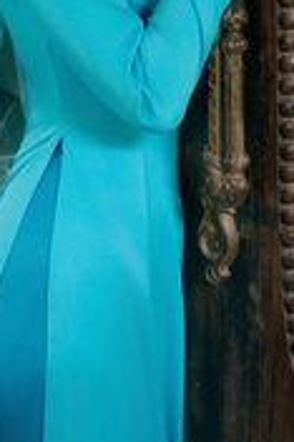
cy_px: -123
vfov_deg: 16.2
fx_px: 1473
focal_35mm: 120
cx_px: -5
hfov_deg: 11.3
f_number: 3.2
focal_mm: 44
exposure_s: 1/100
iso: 500
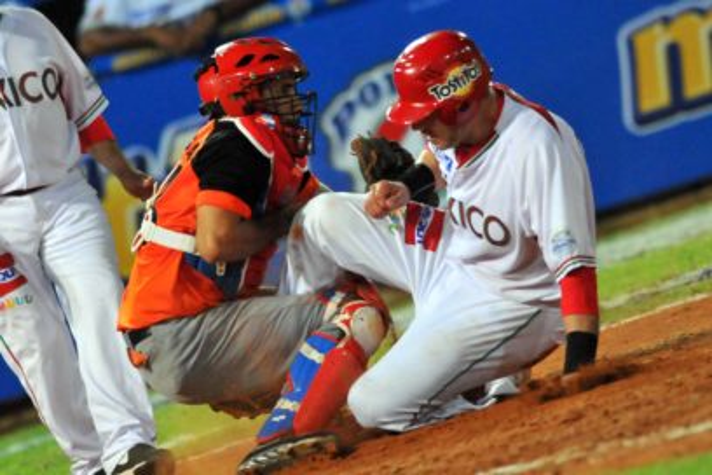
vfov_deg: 3.1
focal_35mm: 450
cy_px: 238
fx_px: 8899
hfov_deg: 4.6
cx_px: 356
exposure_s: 1/1000
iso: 1600
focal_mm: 300
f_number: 2.8
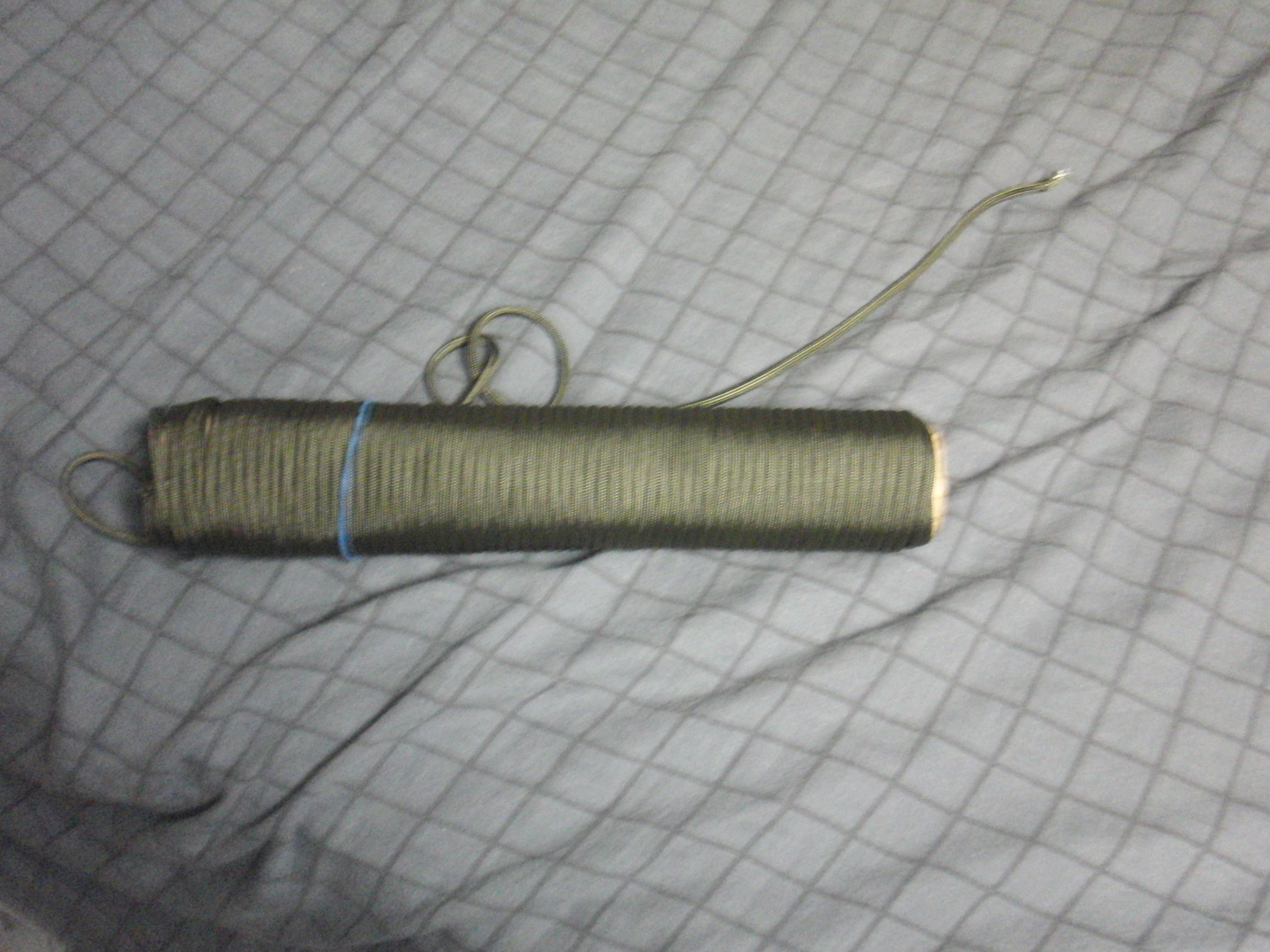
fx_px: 1394
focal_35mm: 38
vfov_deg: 37.7
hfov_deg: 49.0
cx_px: 635
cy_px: 476
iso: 800
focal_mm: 6.66
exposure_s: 1/10
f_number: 3.9
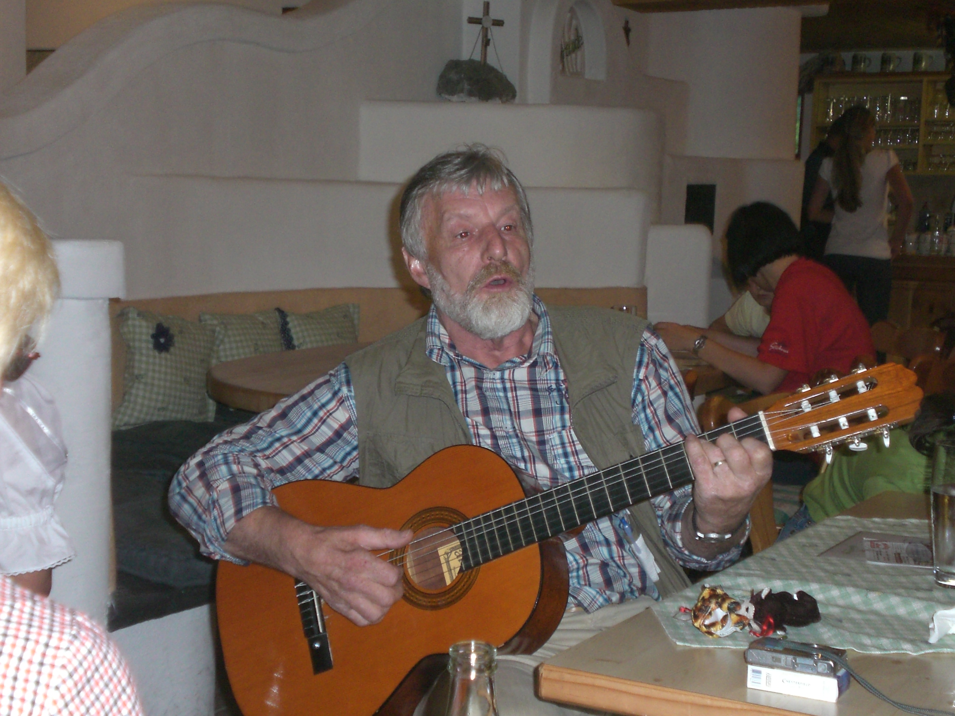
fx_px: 1738
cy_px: 358
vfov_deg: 23.3
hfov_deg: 30.7
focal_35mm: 63
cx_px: 478
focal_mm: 10.4
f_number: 4
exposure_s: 1/60
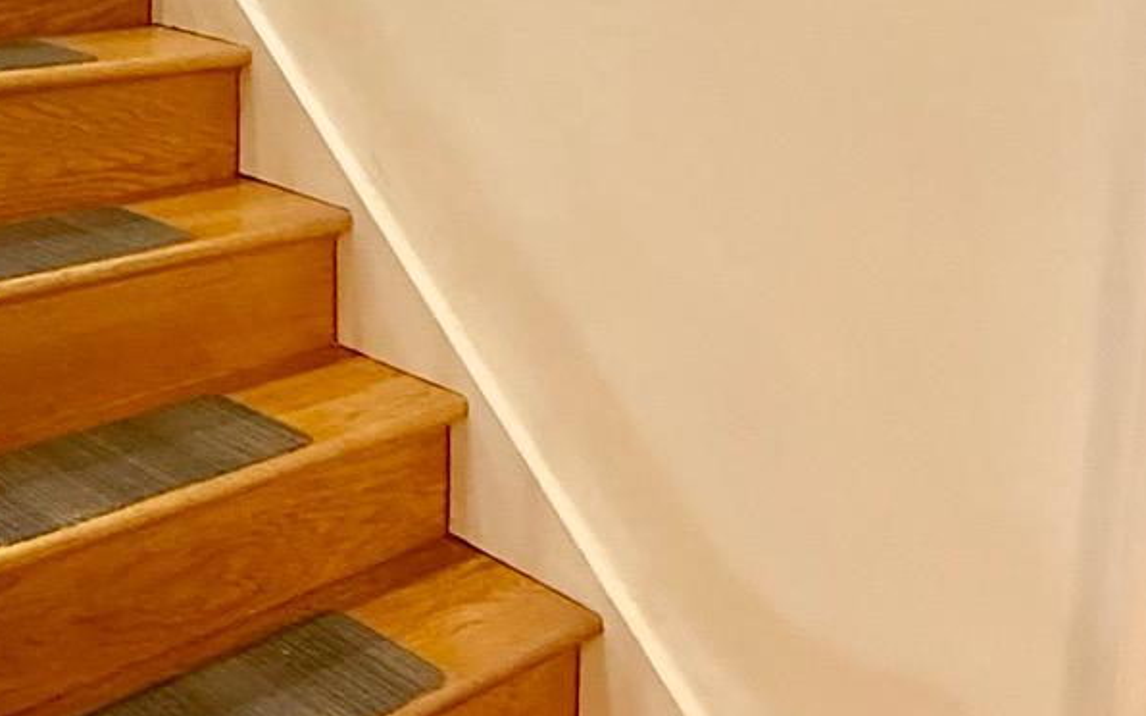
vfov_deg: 24.3
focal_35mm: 51
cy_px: 25
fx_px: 1592
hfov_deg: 38.7
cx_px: 313
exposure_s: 1/60
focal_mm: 2.22
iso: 800
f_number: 2.2
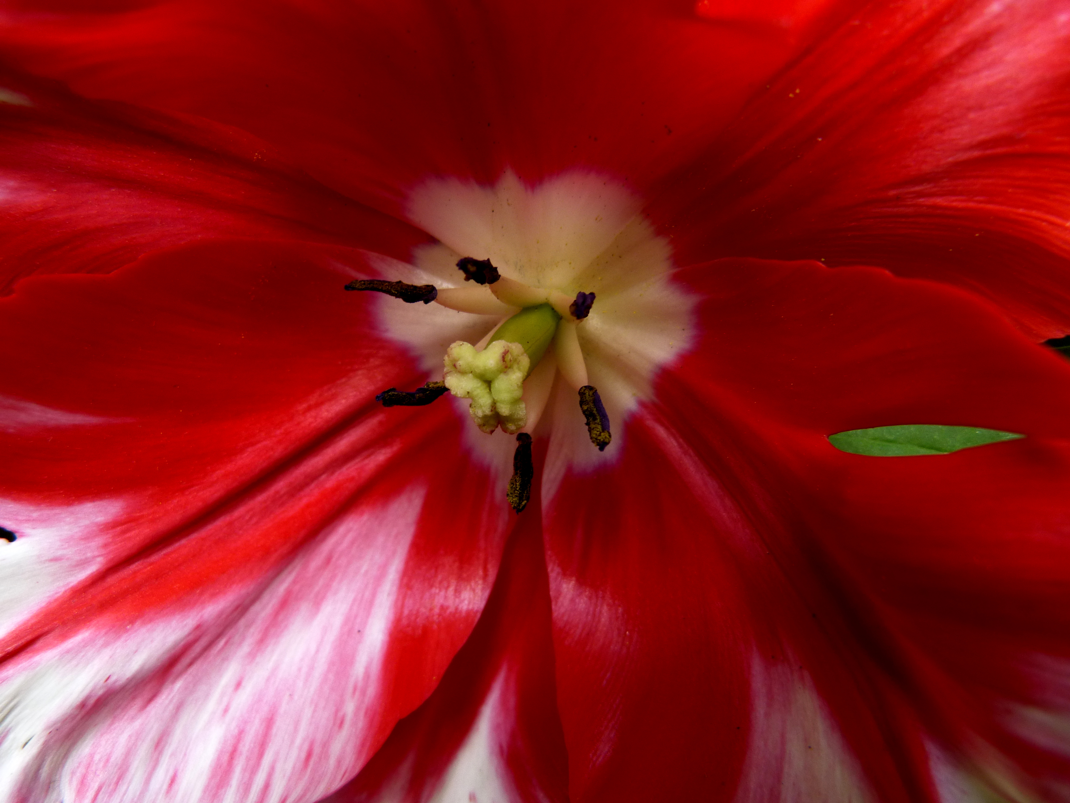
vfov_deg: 54.9
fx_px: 773
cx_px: 535
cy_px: 402
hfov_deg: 69.4
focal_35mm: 25
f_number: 2.8
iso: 160
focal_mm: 4.5
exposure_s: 1/60
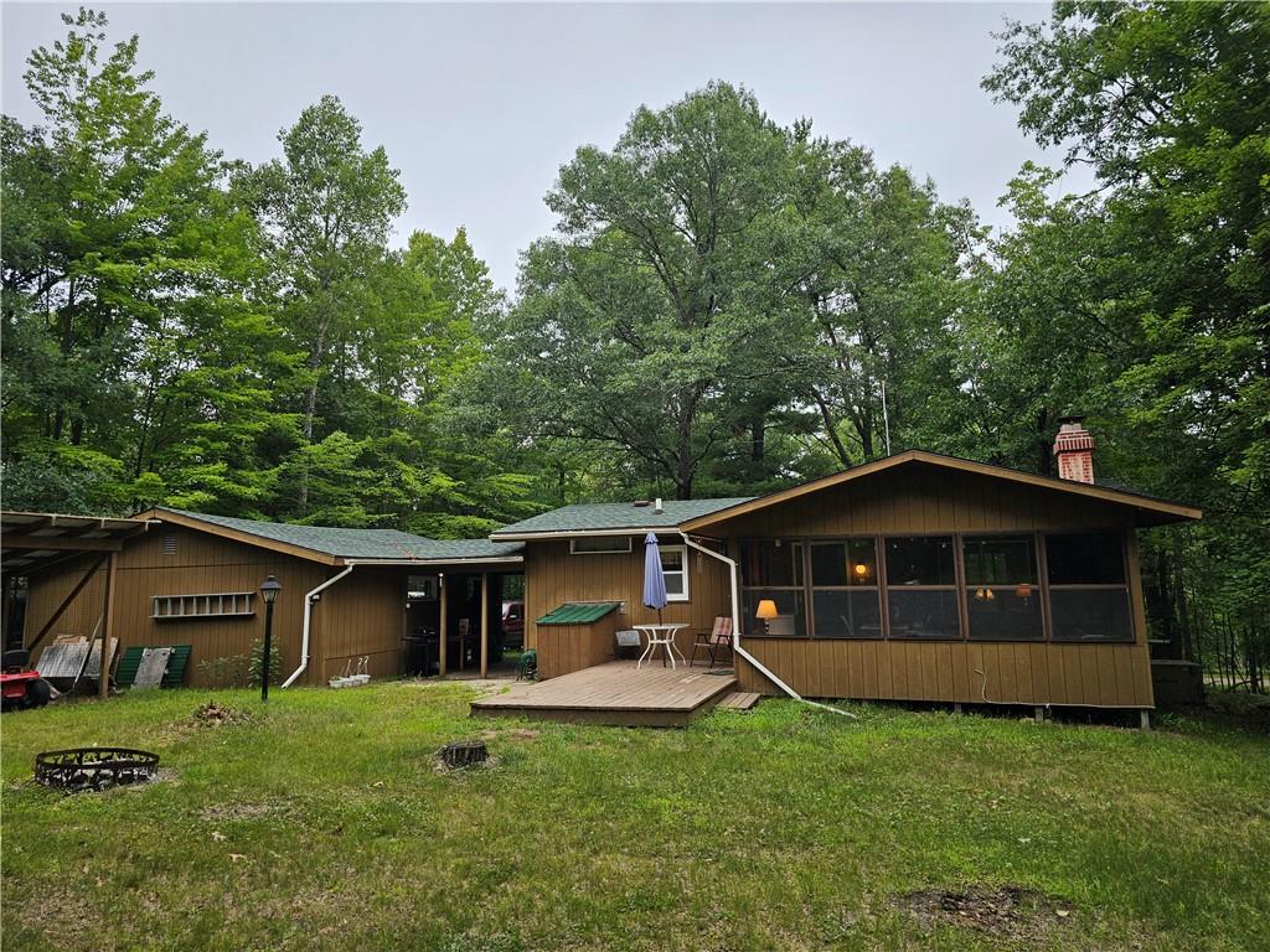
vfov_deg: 58.9
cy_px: 476
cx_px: 635
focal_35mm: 23
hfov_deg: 73.9
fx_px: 844
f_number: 1.7
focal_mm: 6.3
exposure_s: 1/322
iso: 10
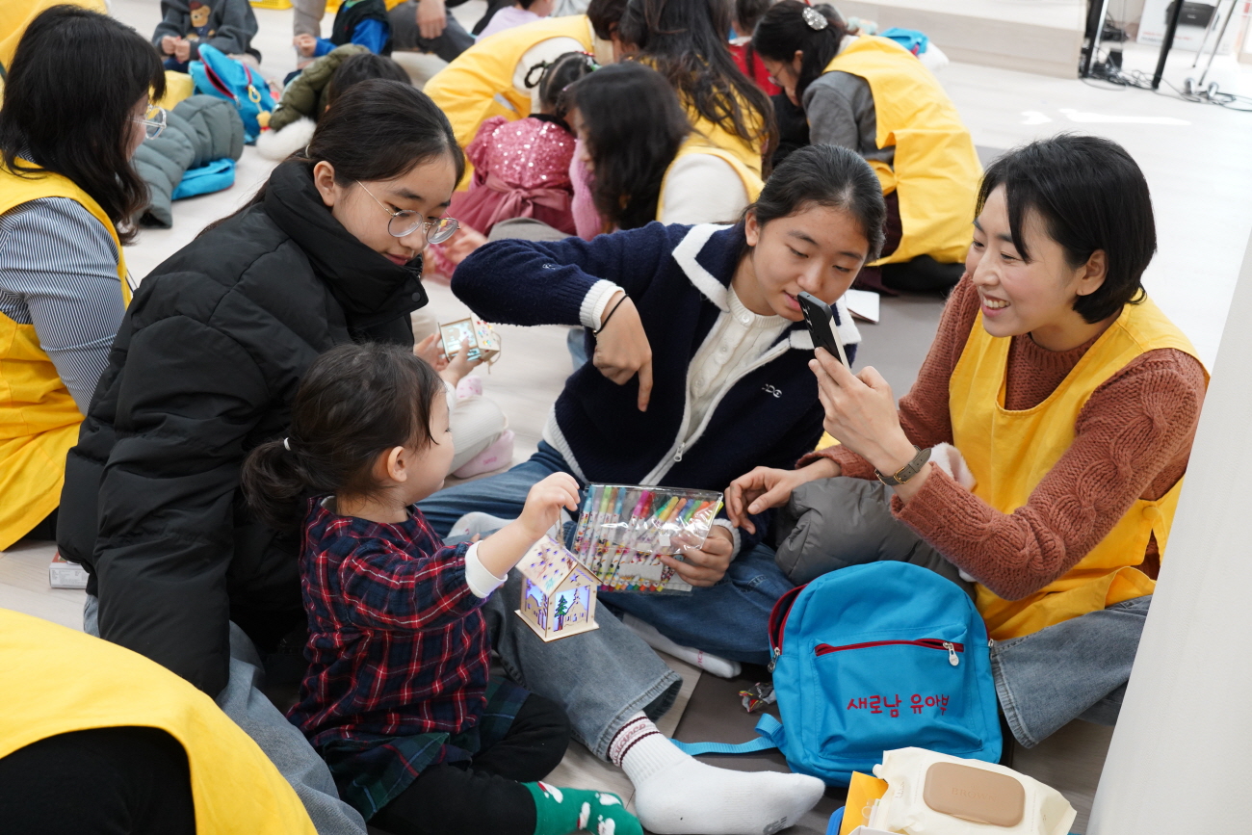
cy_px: 418
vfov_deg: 31.9
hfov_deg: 46.4
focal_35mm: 42
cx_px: 626
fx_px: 1461
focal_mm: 42
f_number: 7.1
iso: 2500
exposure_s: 1/50
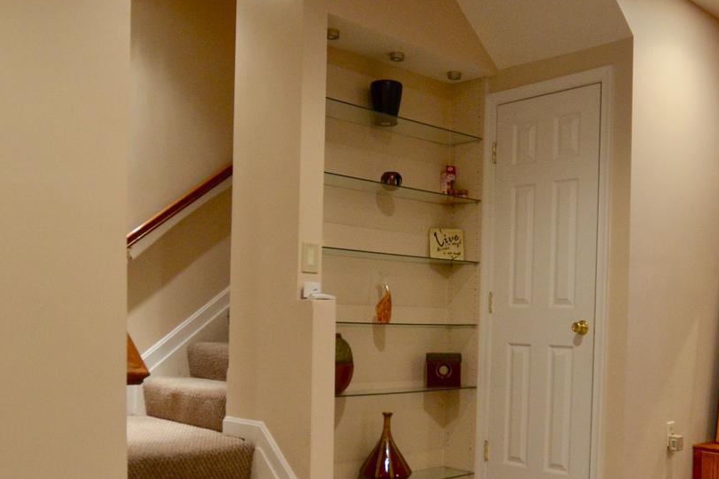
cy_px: 337
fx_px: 759
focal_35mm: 38
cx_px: 368
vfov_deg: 34.6
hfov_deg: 50.7
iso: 800
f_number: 3.5
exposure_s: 1/50
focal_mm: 10
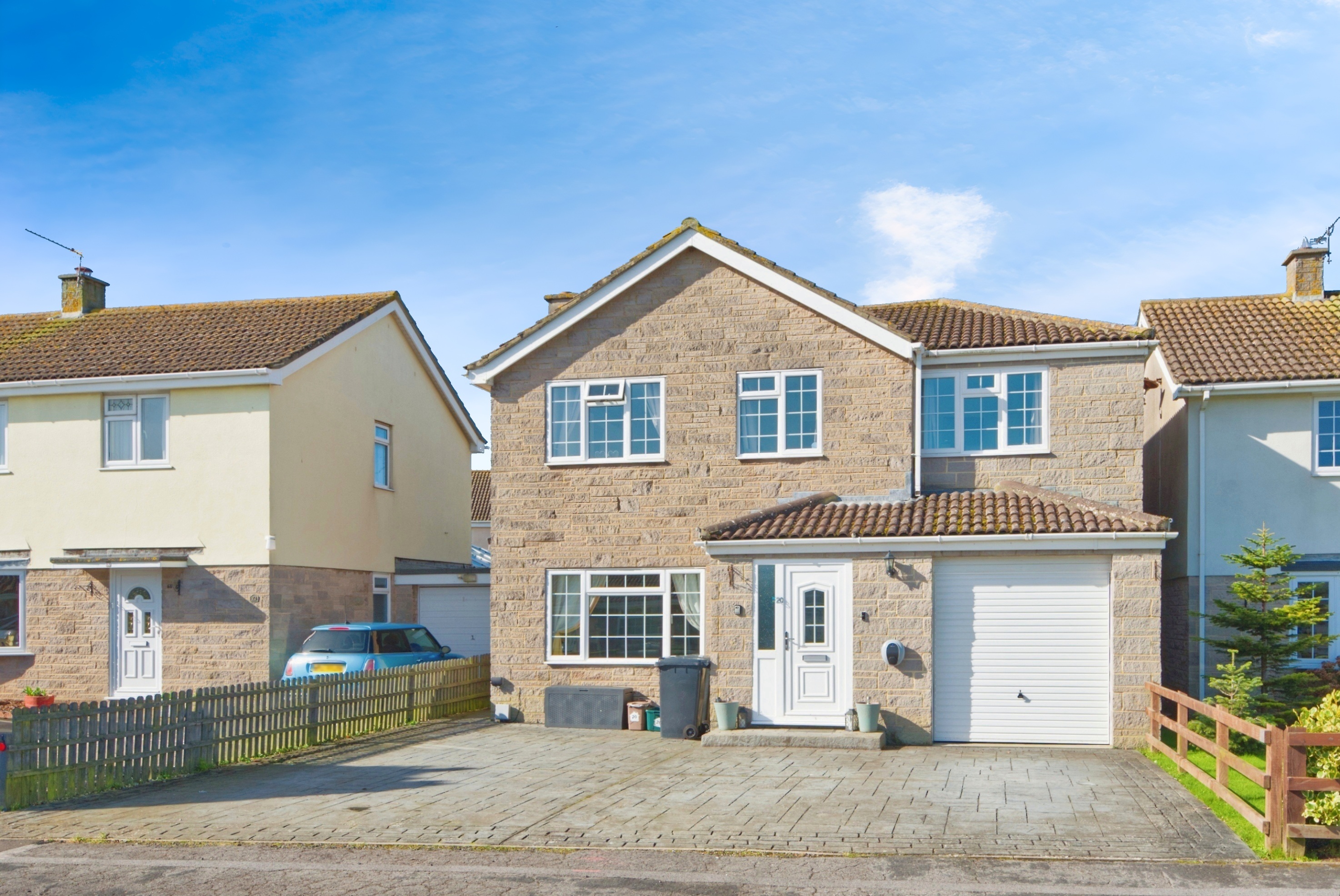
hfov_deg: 73.7
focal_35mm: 24
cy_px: 448
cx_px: 670
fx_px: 894
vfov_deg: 53.2
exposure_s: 1/500
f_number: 9
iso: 400
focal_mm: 24
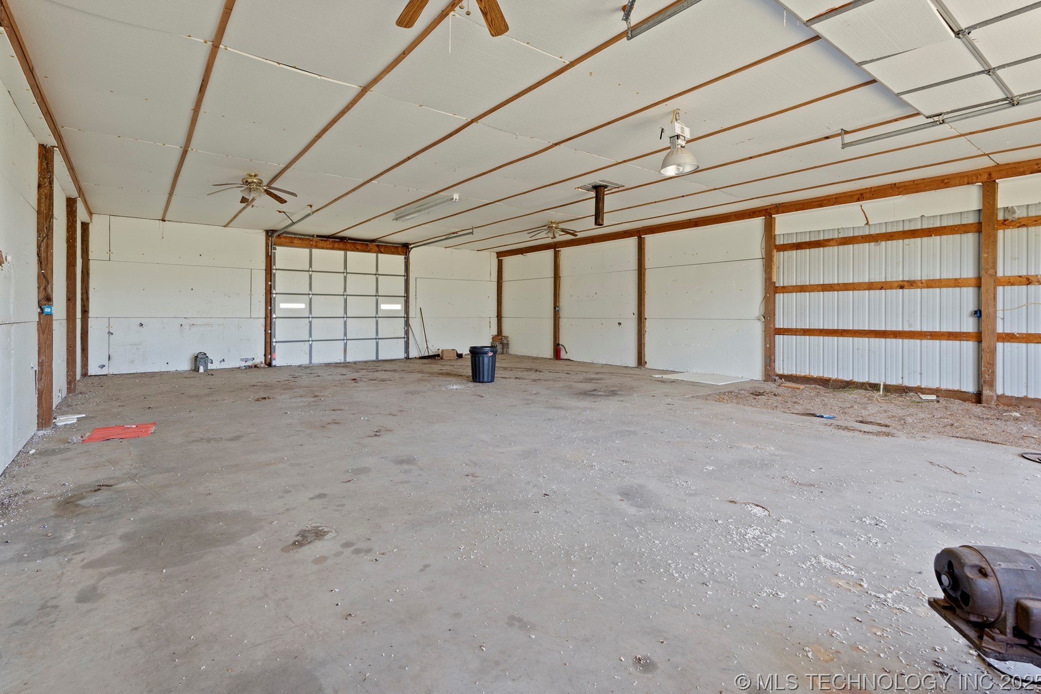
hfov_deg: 93.2
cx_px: 497
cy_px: 335
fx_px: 492
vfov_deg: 70.4
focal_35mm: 17
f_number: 9
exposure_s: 1/2.5
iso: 250
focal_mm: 16
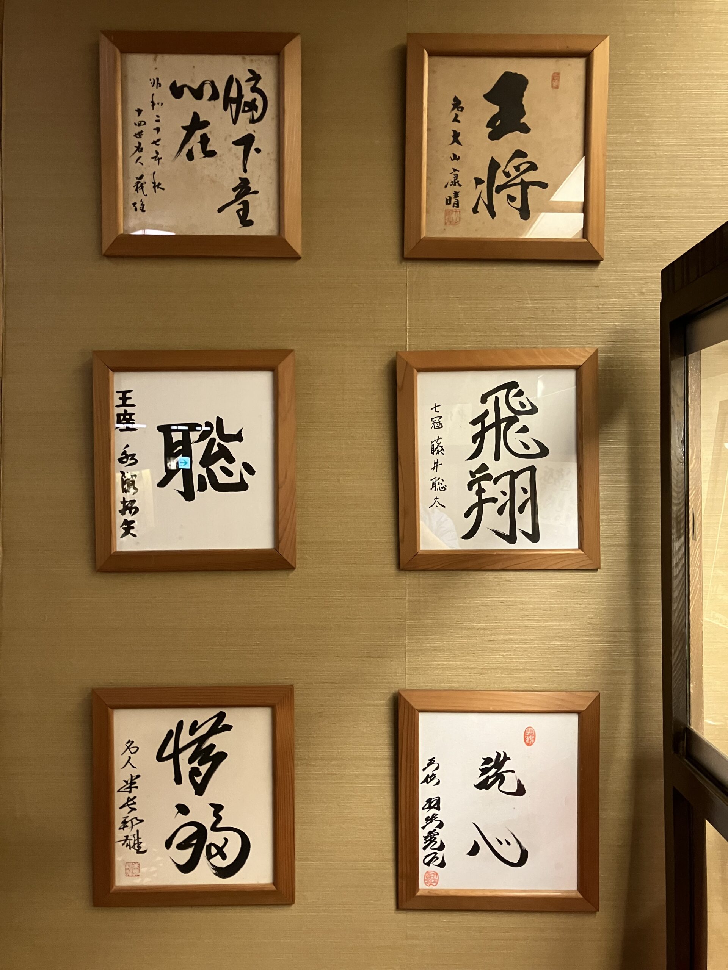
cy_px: 485
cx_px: 364
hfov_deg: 49.7
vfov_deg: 63.4
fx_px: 785
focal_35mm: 28
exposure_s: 1/33
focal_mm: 3.99
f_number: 1.8
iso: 250
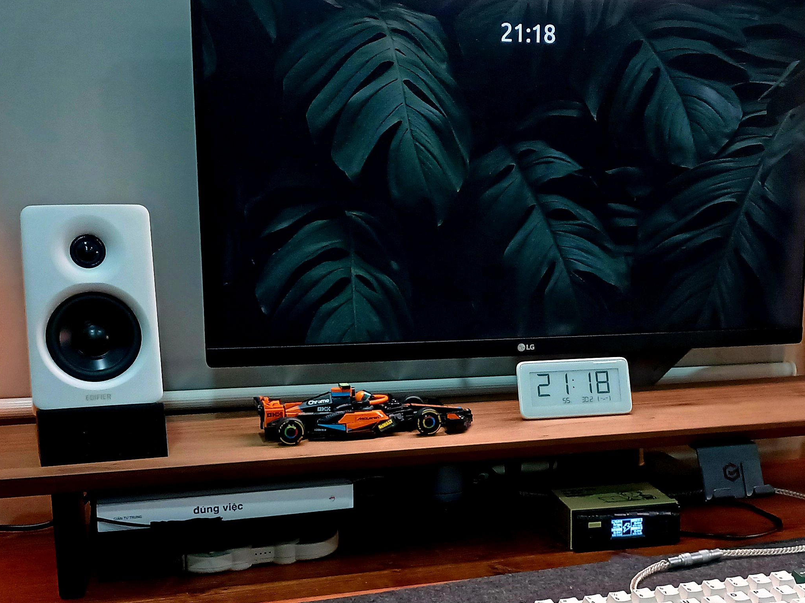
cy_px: 378
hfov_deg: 35.3
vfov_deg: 26.9
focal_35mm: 54
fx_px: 1256
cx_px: 517
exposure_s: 1/50
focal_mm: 4
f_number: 1.8
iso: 320
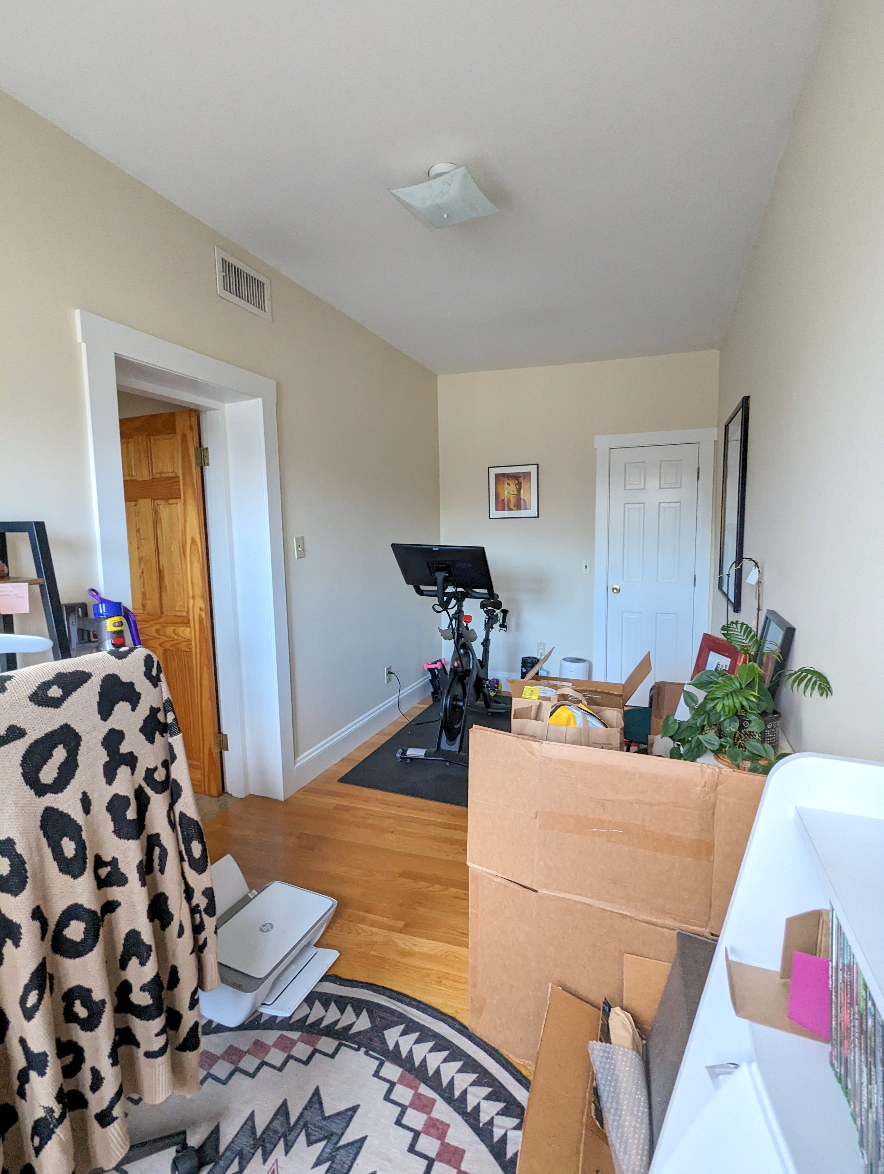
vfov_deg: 94.4
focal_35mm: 16
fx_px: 543
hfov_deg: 78.2
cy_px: 587
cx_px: 442
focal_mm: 2.35
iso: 396
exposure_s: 1/42.4
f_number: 2.2
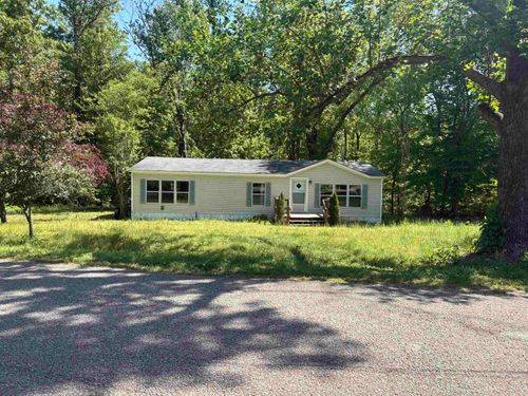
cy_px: 198
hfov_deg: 67.3
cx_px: 264
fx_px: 397
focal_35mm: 26
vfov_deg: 53.1
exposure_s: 1/1099
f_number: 1.6
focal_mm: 5.96
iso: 50
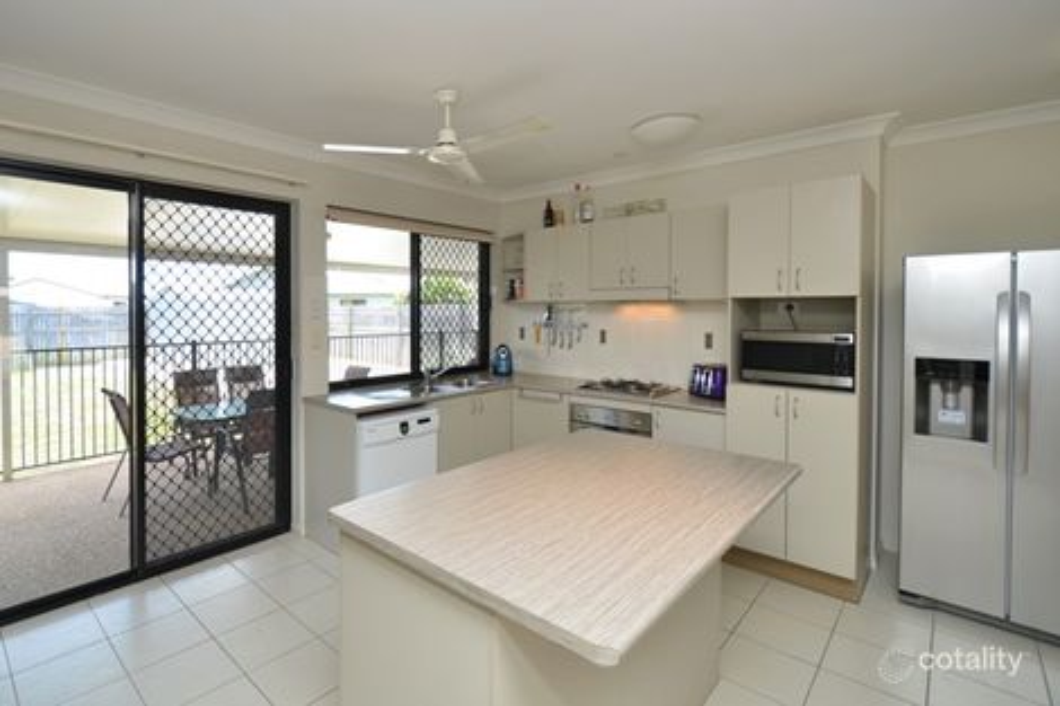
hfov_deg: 100.4
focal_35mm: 15
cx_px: 530
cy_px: 353
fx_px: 441
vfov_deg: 77.3
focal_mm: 10
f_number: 4
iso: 200
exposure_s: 1/60
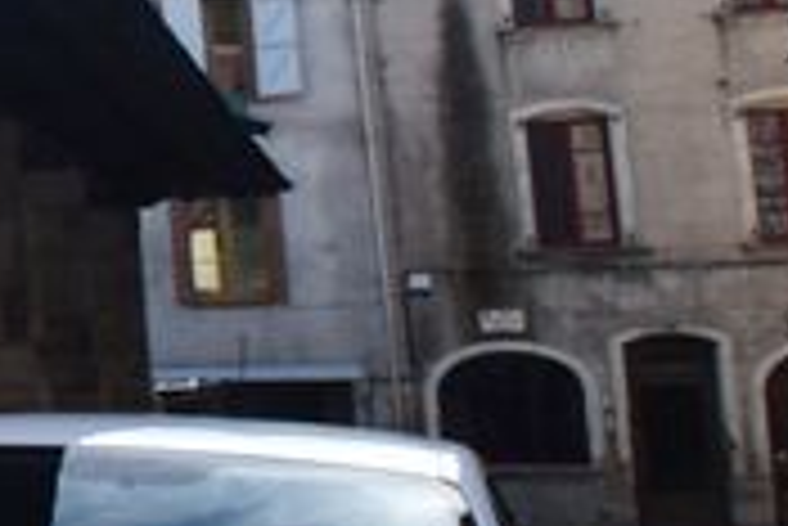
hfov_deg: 13.1
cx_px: -1283
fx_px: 2169
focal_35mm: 99
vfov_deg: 13.8
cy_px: 81
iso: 360
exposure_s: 1/250
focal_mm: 11
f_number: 8
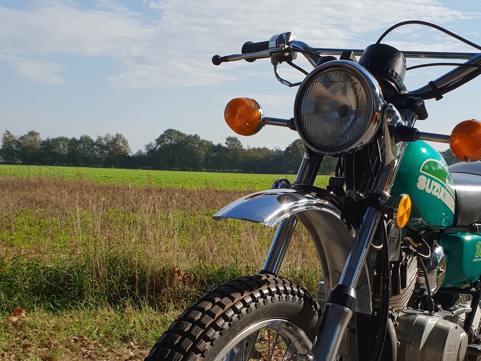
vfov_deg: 27.1
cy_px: 278
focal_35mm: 53
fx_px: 736
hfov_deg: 36.0
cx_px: 287
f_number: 2.4
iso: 50
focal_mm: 4.3
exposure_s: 1/1605
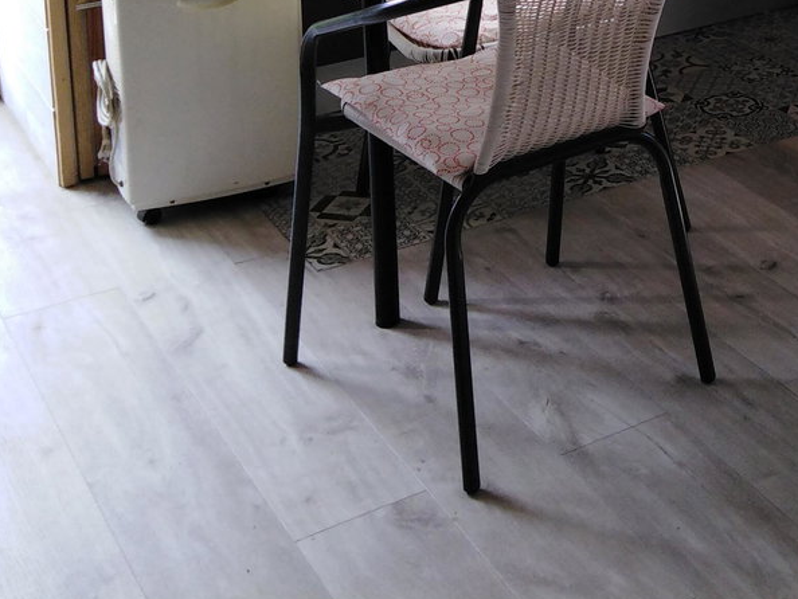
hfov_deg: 26.0
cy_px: -200
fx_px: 1614
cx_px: 834
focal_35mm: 70
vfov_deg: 19.3
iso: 106
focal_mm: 3.46
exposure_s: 1/30
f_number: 2.2
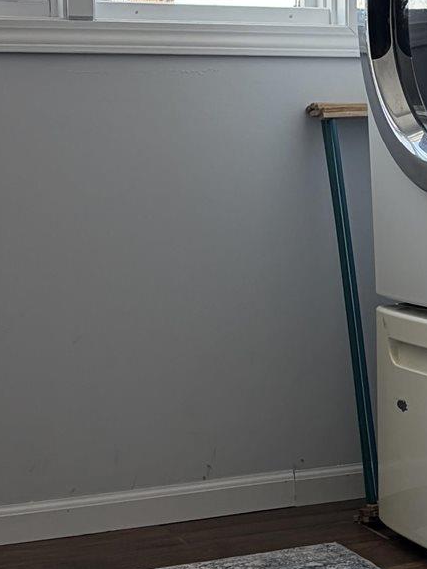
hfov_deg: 13.8
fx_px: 1728
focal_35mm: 105
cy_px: 173
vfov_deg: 18.7
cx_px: 473
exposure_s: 1/208
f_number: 1.6
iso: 80
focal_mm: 5.96
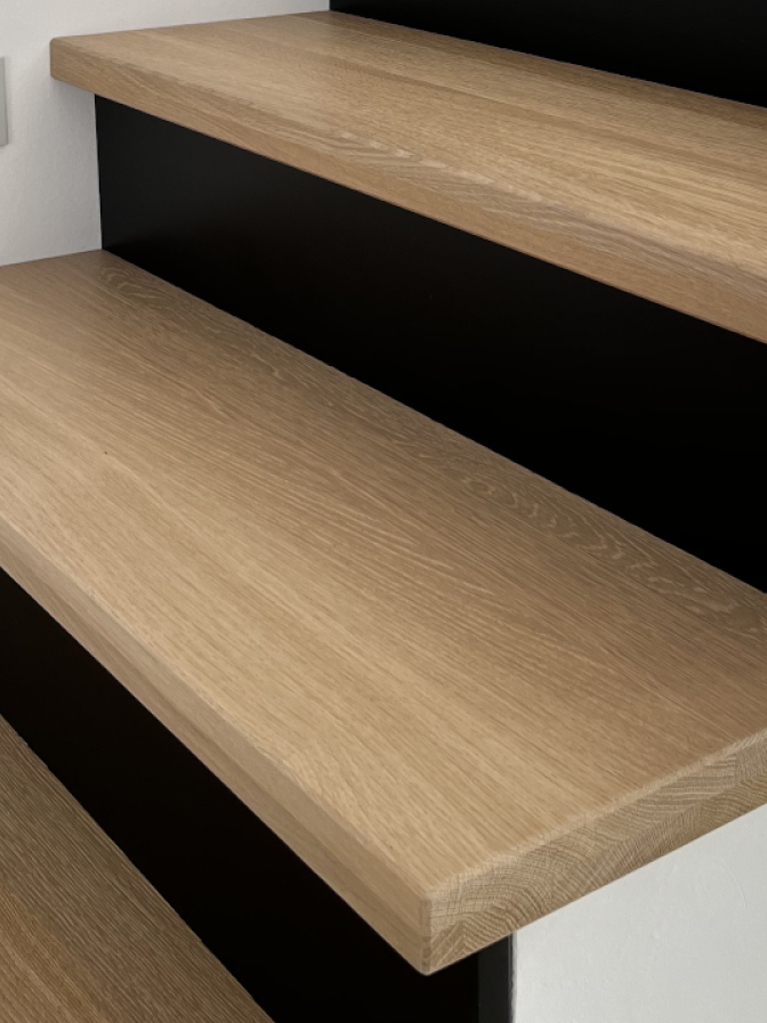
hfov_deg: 25.1
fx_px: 1715
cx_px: 494
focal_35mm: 58
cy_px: -67
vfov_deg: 30.2
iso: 40
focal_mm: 5.1
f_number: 1.6
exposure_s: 1/178
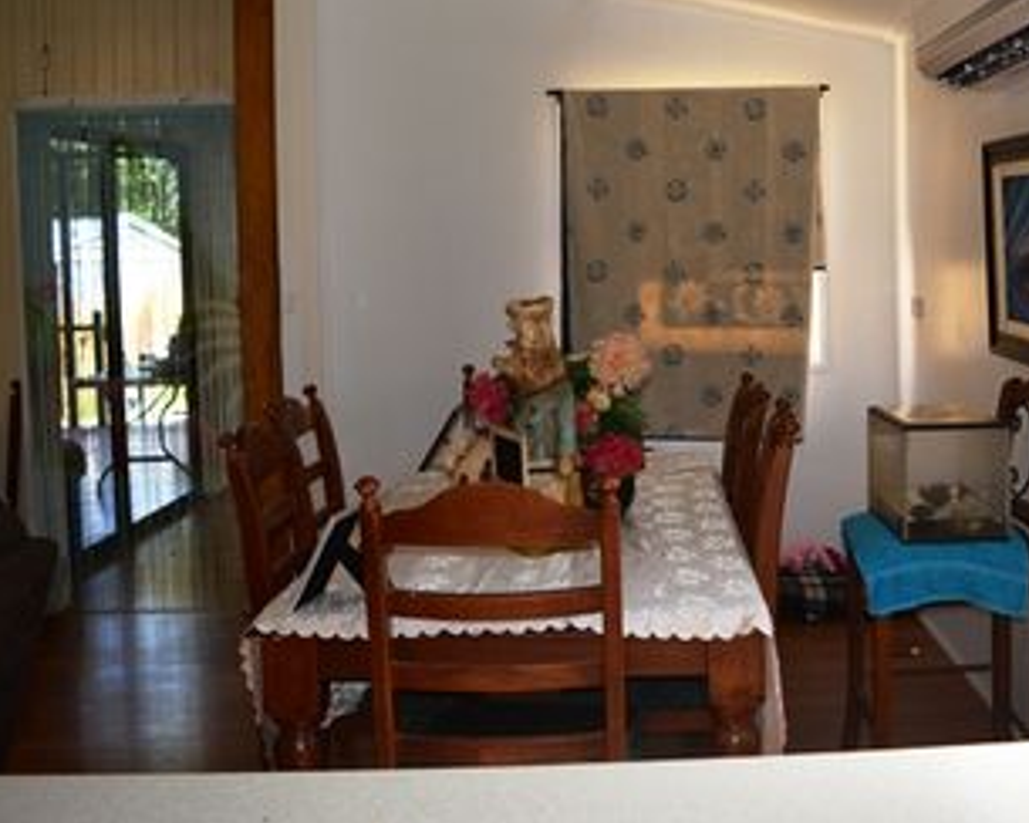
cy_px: 302
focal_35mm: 39
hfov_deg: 46.2
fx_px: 1188
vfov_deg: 38.0
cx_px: 678
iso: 220
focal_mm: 18
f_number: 3.5
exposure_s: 1/125
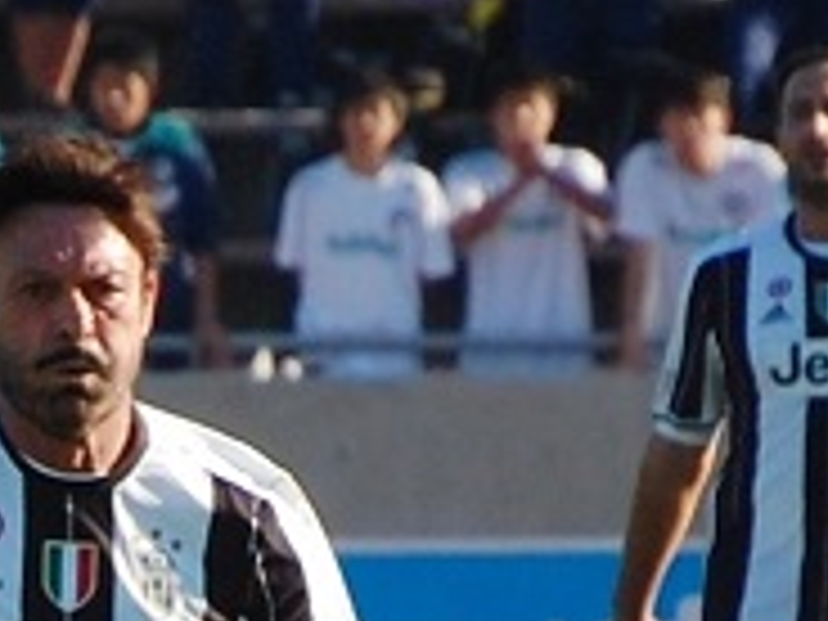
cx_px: -184
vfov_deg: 1.2
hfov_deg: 1.6
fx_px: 29947
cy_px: 873
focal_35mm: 1252
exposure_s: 1/1000
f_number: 5.6
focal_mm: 200
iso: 400
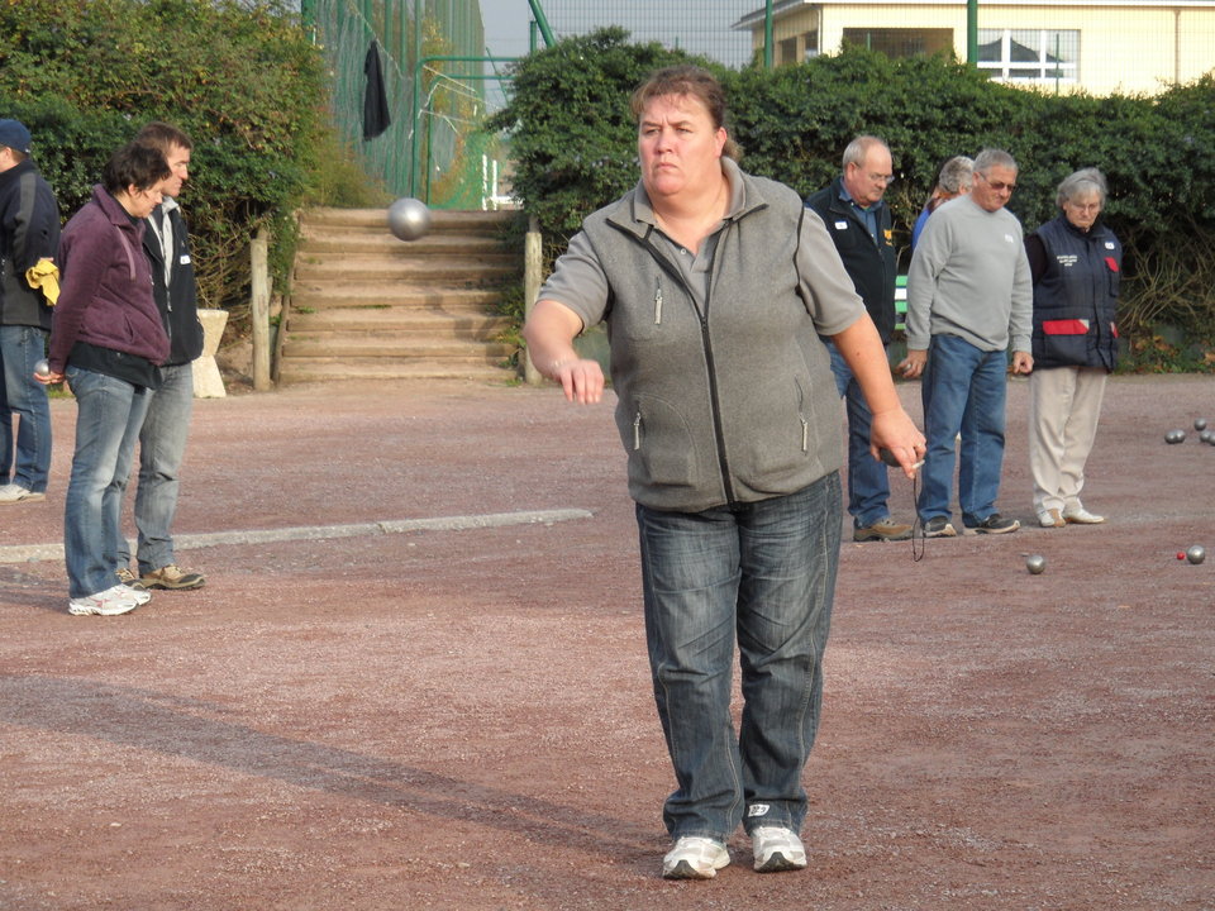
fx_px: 4212
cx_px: 608
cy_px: 456
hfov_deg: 16.4
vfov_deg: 12.3
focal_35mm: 120
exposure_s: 1/180
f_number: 4.4
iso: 80
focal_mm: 20
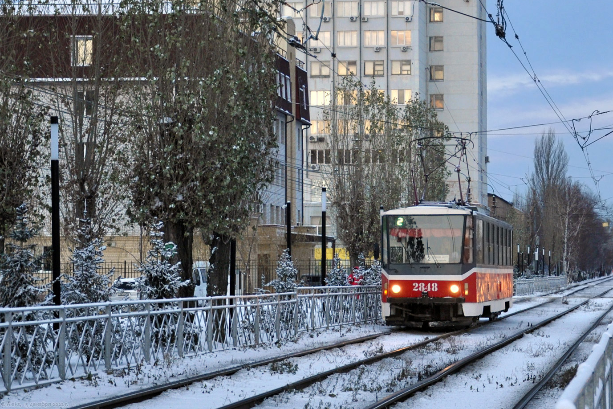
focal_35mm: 61
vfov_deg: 22.3
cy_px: 203
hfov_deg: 32.9
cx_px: 303
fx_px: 1039
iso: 400
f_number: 4.5
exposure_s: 1/100
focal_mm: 40
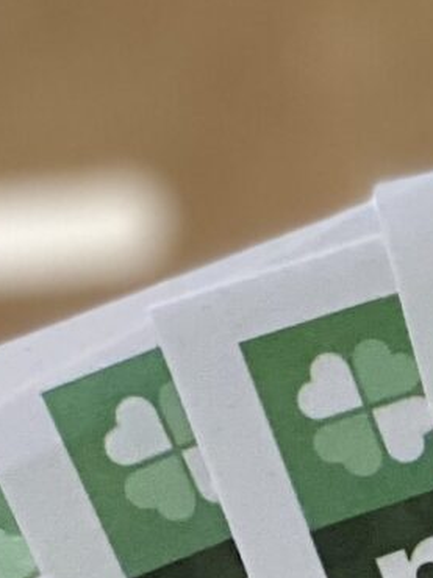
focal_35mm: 360
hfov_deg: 4.0
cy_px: 869
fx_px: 6011
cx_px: 1330
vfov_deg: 5.5
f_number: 2
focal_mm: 6
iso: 200
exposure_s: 1/120
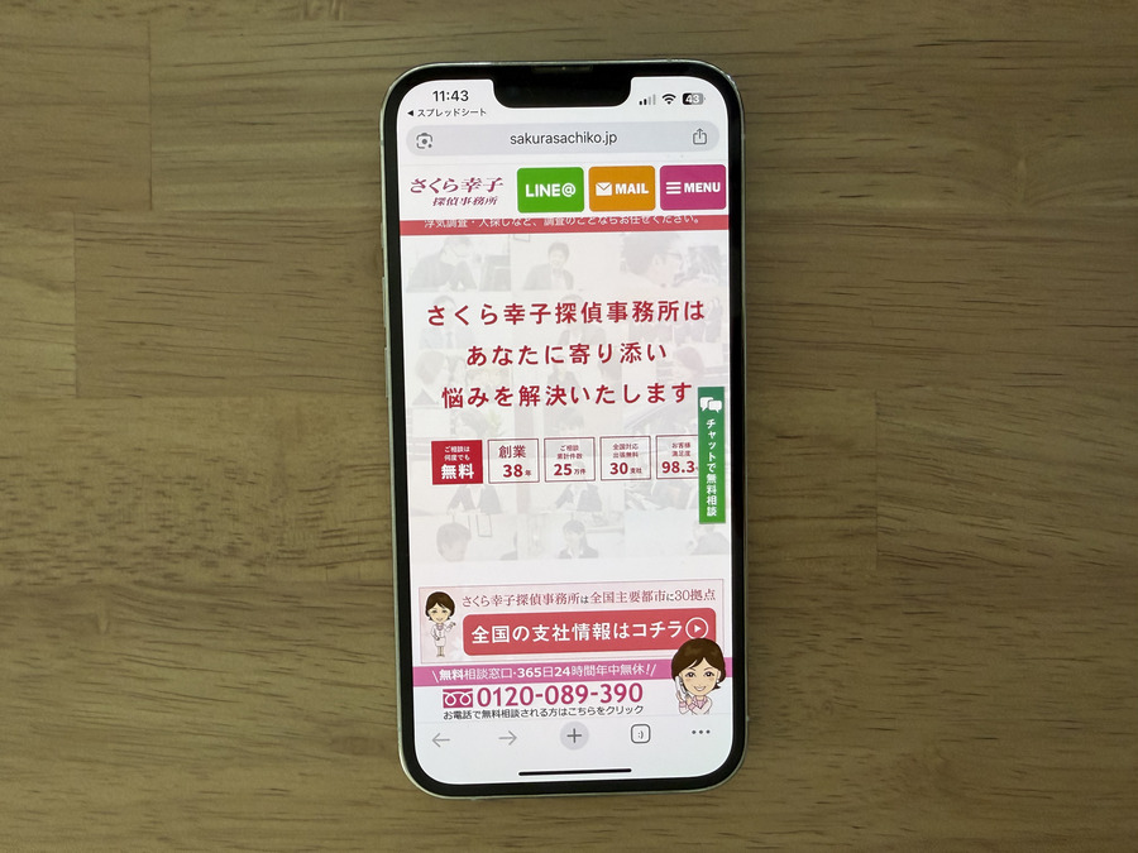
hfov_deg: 71.6
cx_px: 569
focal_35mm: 24
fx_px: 789
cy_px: 426
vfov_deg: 56.8
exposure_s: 1/121
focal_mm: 2.22
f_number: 2.2
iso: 250
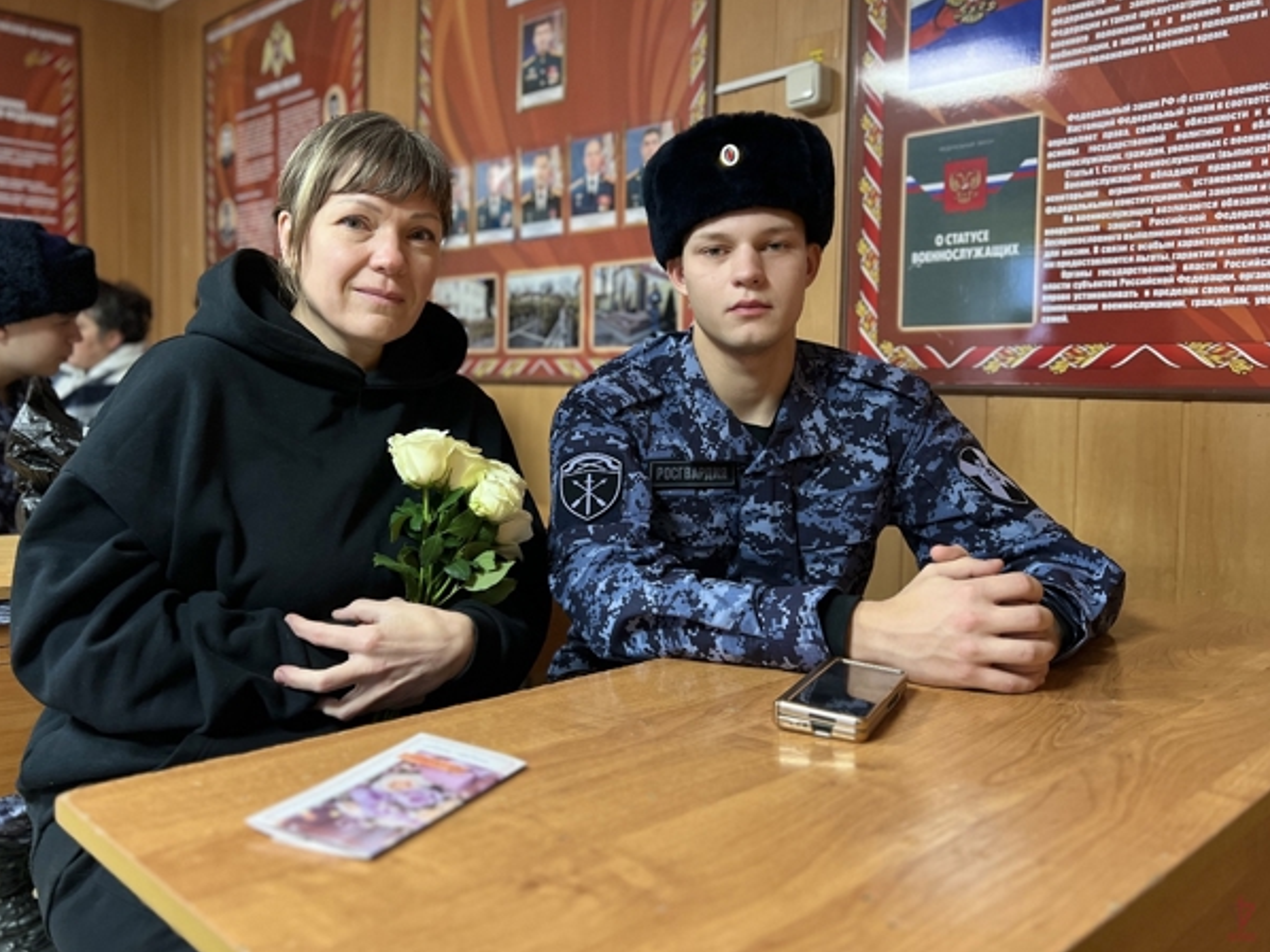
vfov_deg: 48.1
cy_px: 431
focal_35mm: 29
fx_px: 1064
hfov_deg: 61.6
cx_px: 587
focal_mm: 5.7
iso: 320
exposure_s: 1/50
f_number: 1.5
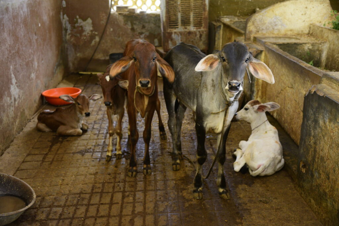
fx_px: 415
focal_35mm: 44
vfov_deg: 30.6
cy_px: 113
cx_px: 170
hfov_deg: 44.5
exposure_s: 1/60
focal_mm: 44
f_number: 4.5
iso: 1600
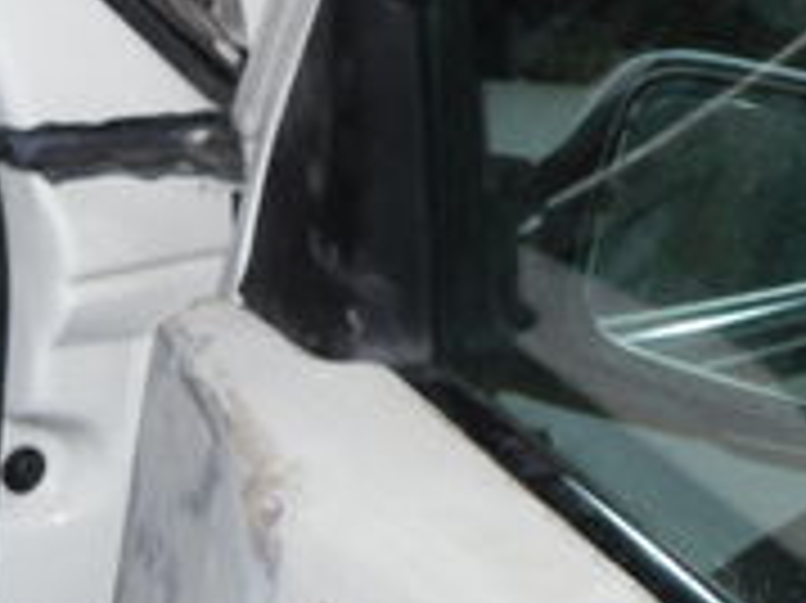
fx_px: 2909
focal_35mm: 125
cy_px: 94
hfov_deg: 14.3
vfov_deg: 11.8
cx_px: -563
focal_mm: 6.3
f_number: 3.5
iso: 80
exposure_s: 1/45
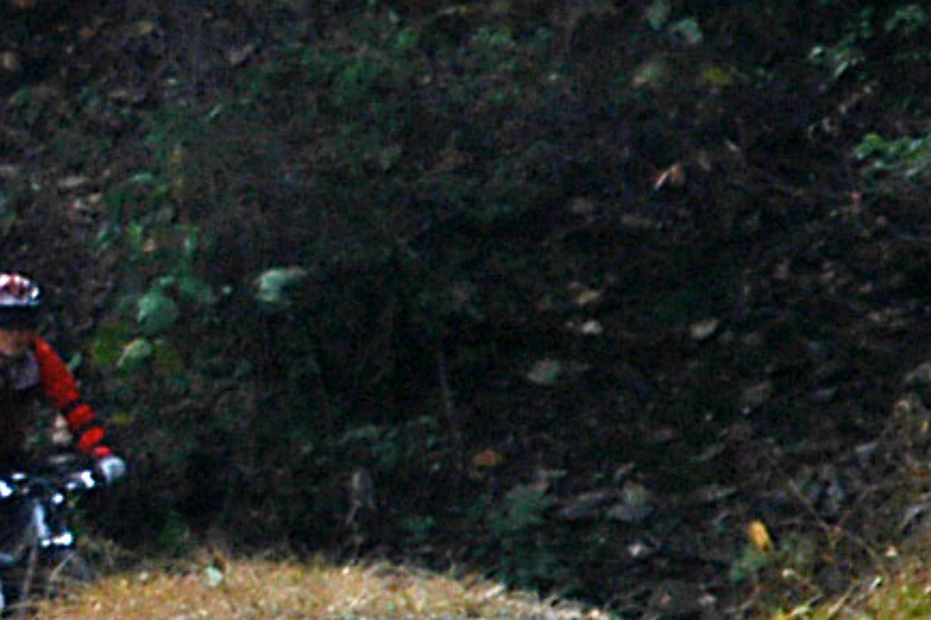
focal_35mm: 727
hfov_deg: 2.8
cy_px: 268
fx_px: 18793
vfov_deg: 1.9
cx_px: -989
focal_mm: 70
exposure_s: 1/500
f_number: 4.5
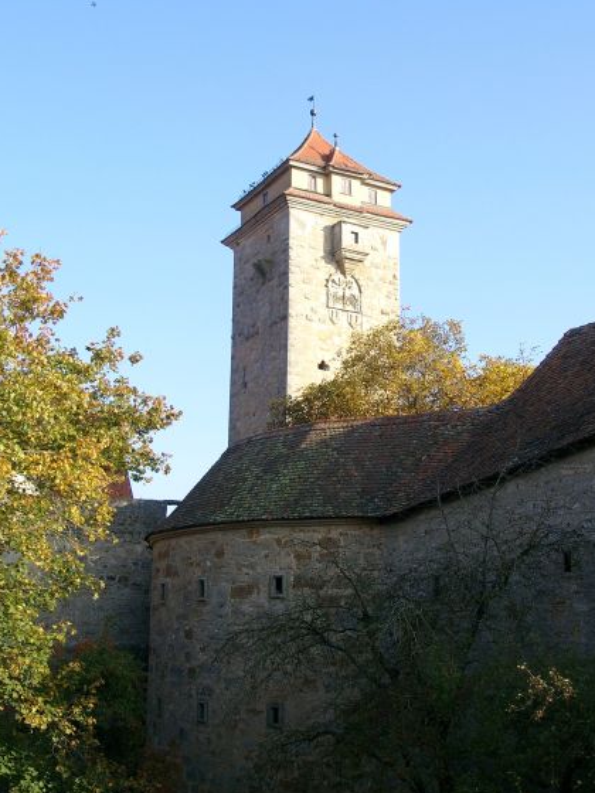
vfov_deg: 42.1
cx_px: 313
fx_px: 1031
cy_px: 388
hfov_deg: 32.2
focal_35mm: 45
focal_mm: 8.82
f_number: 4
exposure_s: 1/300
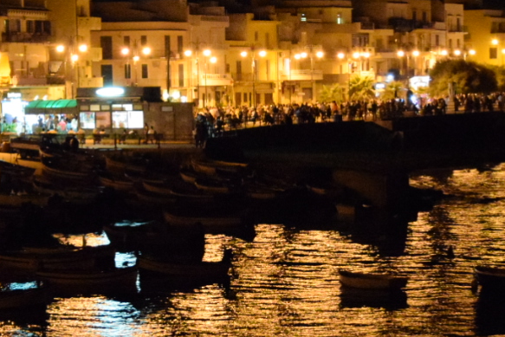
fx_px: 2455
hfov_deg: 11.7
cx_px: 348
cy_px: 201
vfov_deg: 7.8
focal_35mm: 175
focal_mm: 42
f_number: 4.8
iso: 8000
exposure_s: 1/20
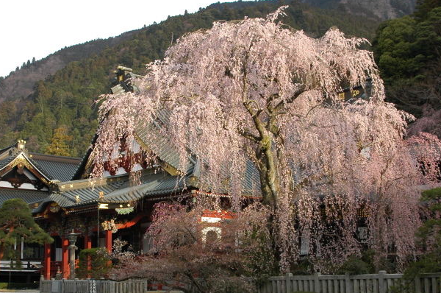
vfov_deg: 24.1
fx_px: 685
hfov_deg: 35.6
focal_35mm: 56
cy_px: 163
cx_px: 179
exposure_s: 1/40
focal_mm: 28
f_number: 8
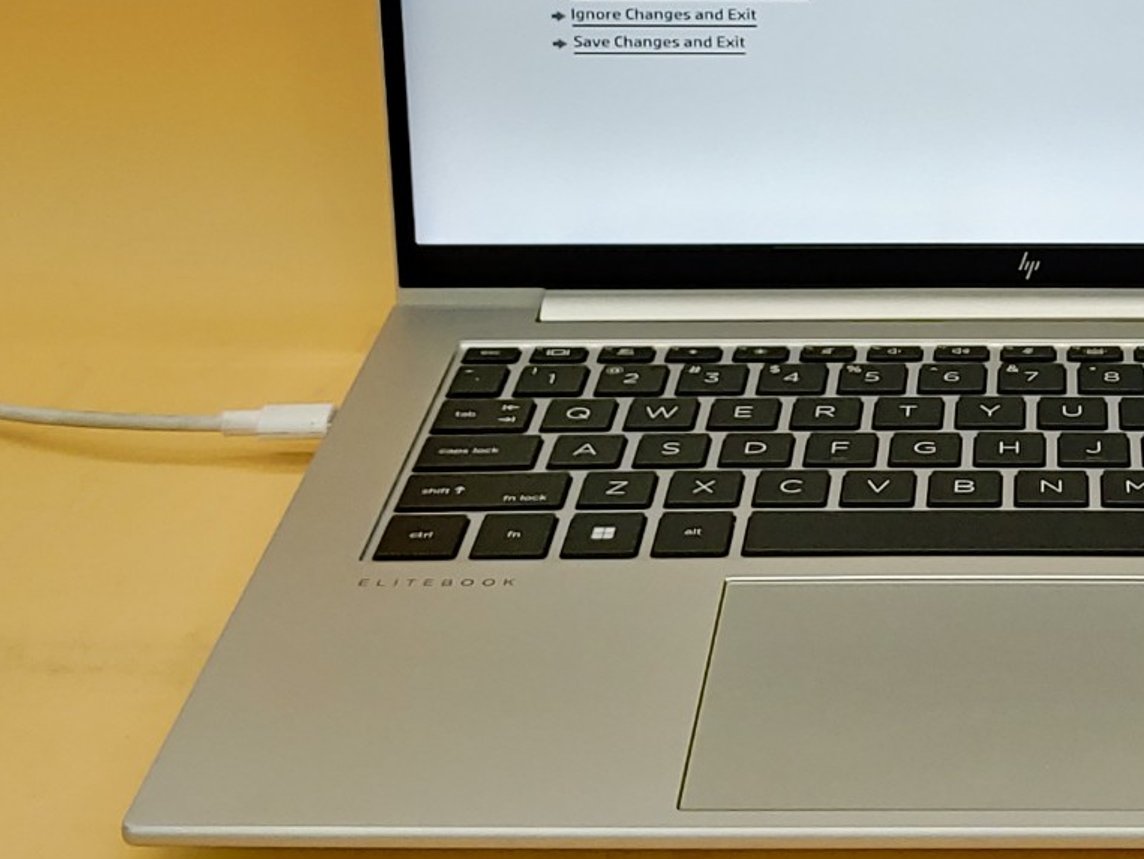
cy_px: 142
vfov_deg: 17.6
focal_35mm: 83
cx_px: 1017
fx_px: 2744
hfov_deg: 23.0
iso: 50
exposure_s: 1/136
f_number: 1.8
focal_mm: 4.36
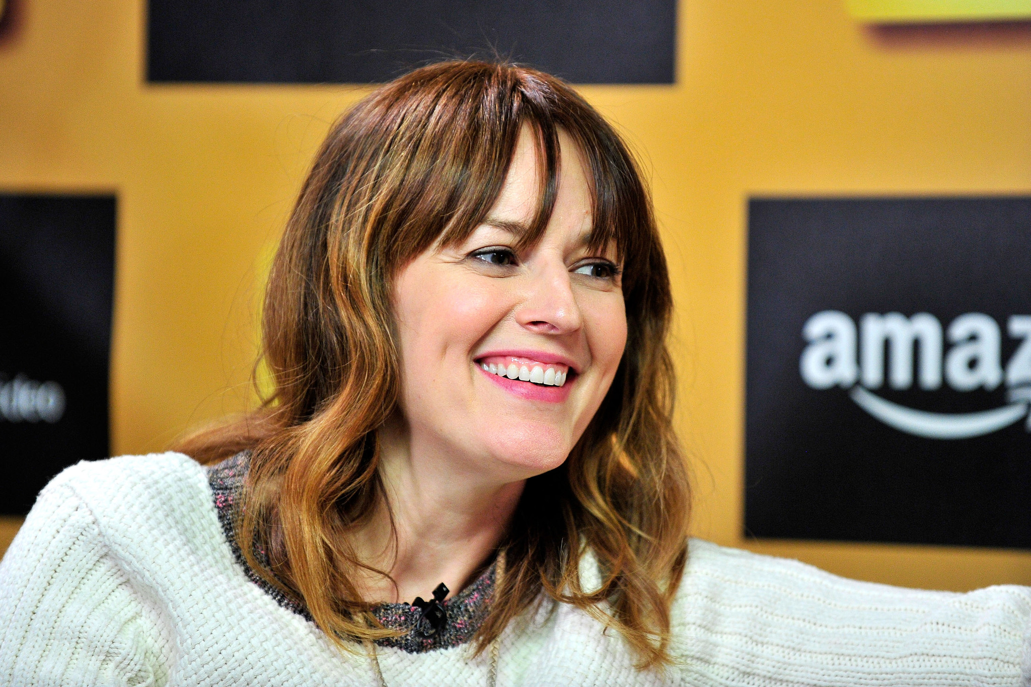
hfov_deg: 10.3
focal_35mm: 200
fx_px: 5727
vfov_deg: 6.9
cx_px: 516
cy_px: 344
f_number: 2.8
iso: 2500
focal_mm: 200
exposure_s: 1/200
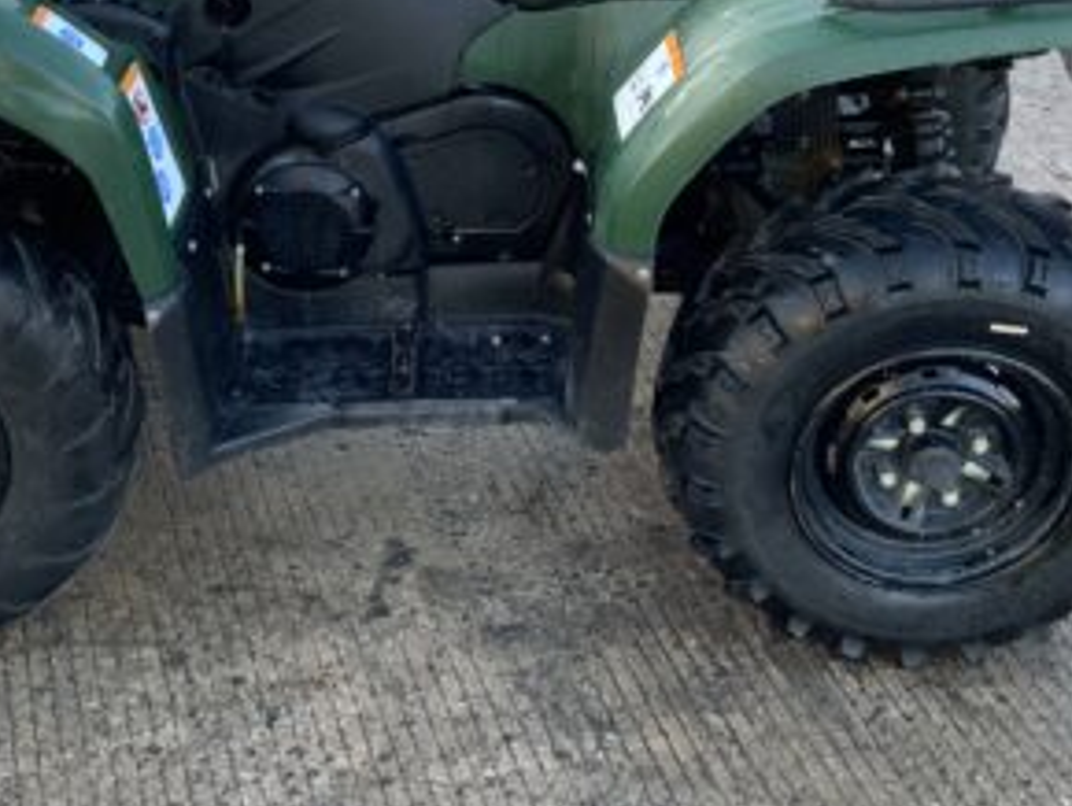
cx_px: 488
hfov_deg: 30.2
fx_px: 1984
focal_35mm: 64
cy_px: 96
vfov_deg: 22.5
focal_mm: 3
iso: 40
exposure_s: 1/122
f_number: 1.8
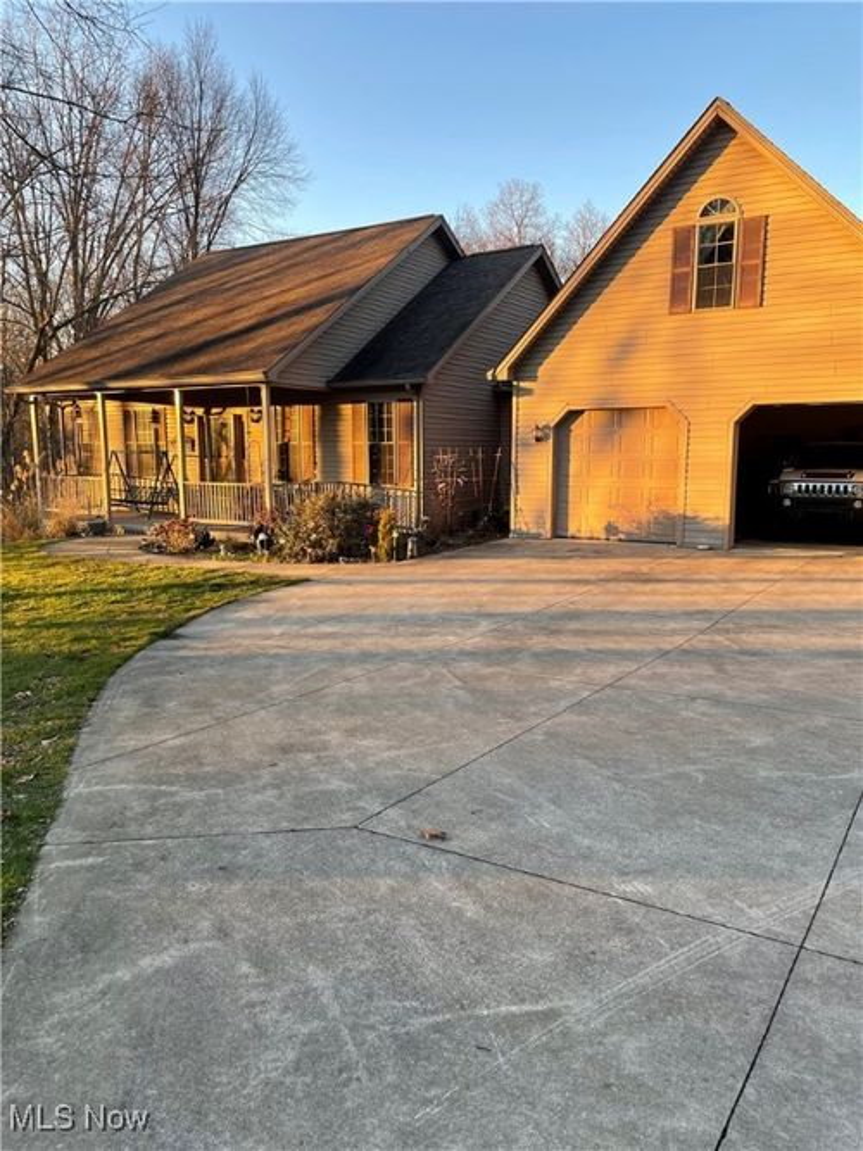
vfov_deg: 67.3
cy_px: 576
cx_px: 432
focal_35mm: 26
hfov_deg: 53.0
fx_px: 865
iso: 50
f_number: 1.6
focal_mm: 4.2
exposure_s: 1/359
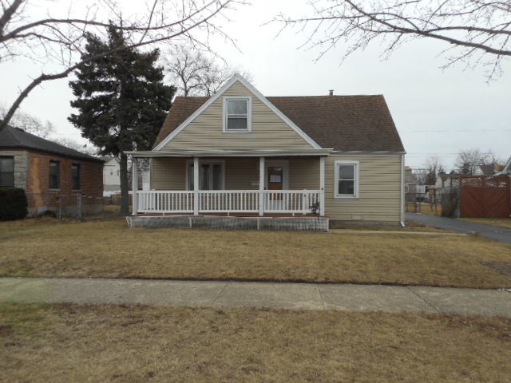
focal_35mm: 25
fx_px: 369
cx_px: 256
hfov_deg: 69.4
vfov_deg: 54.9
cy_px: 192
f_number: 3.7
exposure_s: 1/400
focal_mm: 4.5
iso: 80
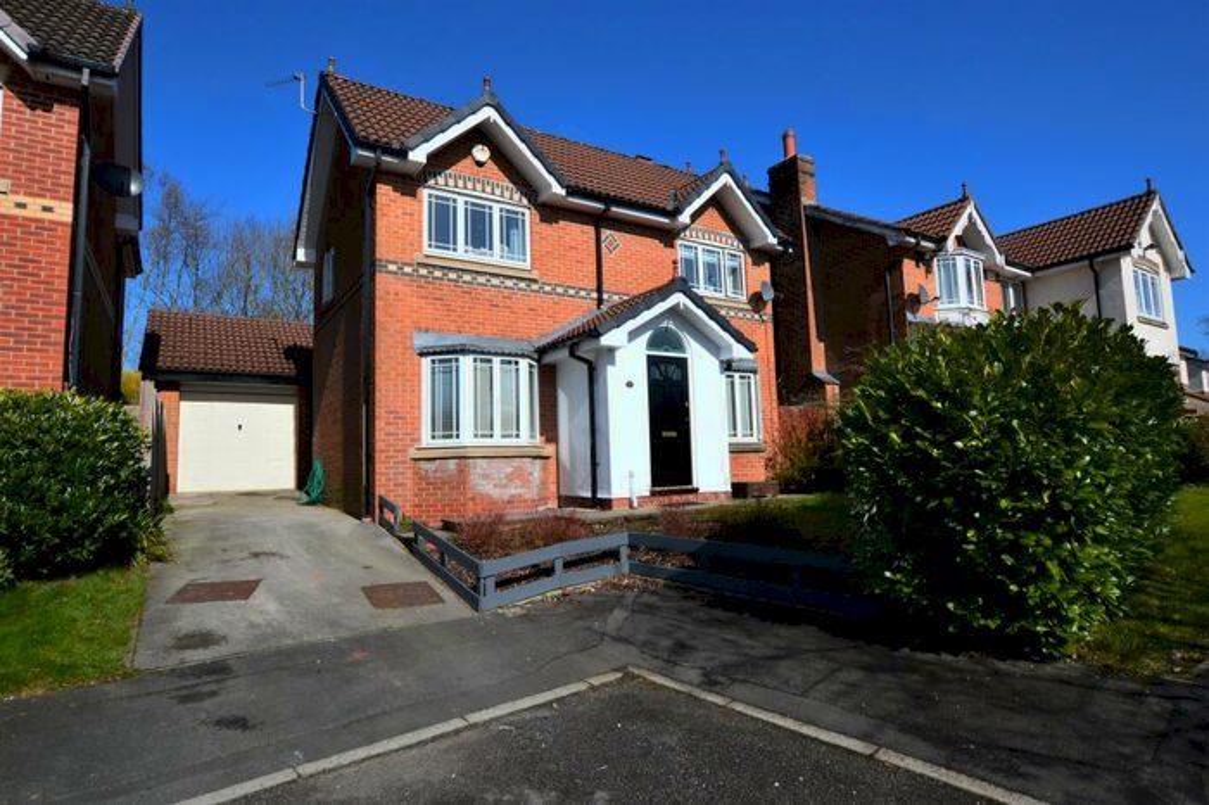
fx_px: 503
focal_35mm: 15
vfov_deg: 77.3
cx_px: 604
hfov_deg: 100.4
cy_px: 402
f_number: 11
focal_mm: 10
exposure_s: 1/500
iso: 360
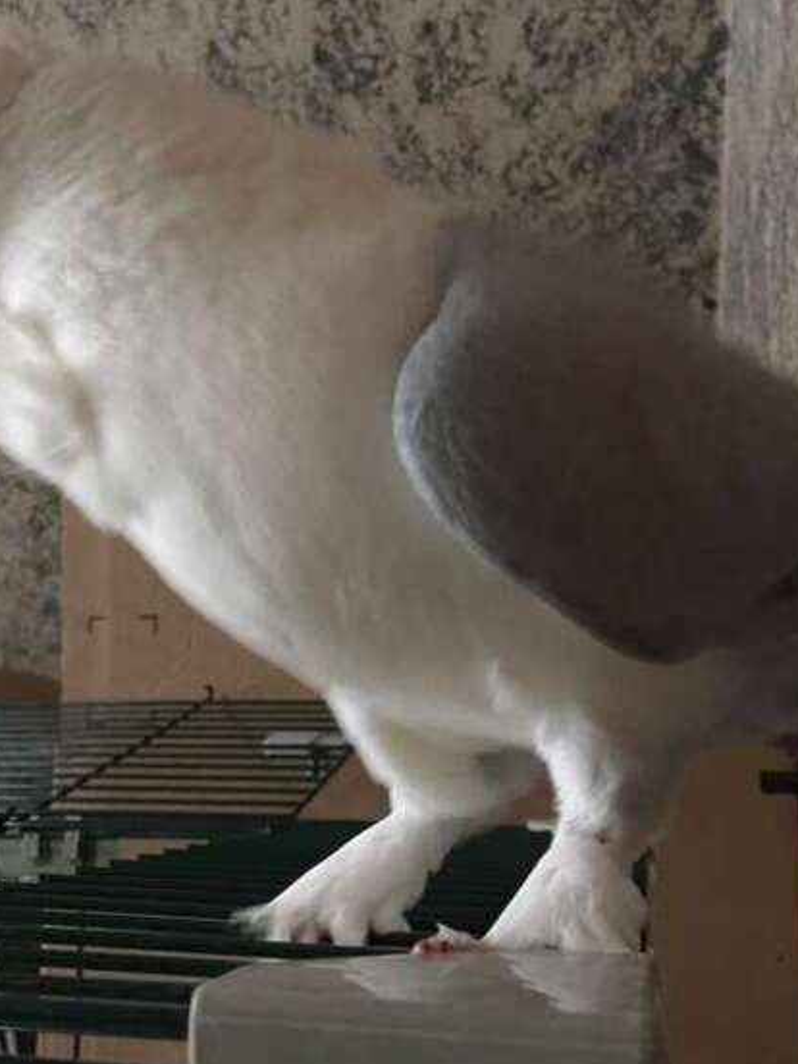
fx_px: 1291
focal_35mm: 42
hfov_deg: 34.0
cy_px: 492
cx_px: 260
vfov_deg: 44.8
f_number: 2.2
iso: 125
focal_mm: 4.15
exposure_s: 1/4
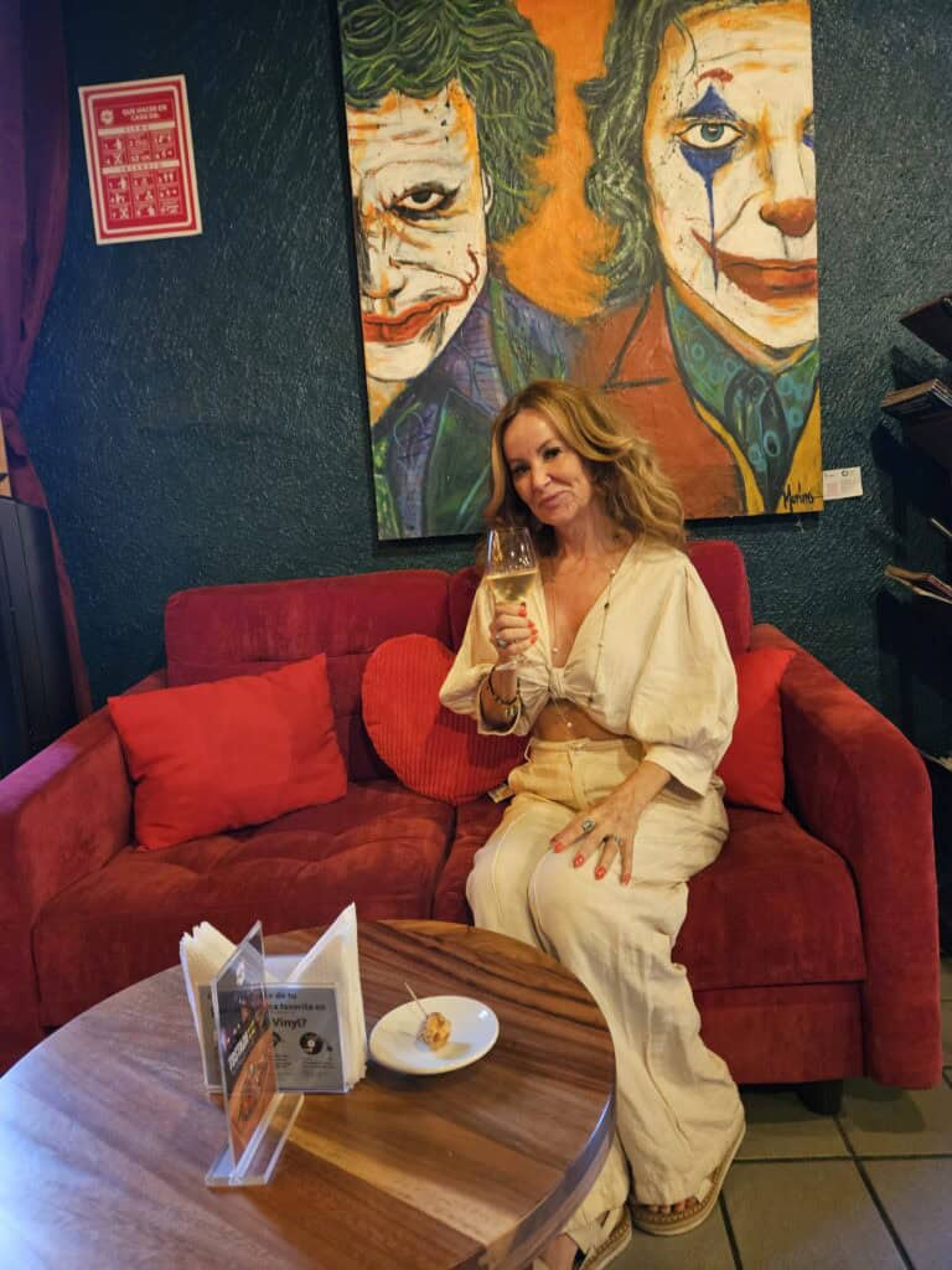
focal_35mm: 23
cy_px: 635
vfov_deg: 73.9
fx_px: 843
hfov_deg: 58.9
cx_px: 476
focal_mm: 5.4
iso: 1250
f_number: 1.8
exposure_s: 1/24
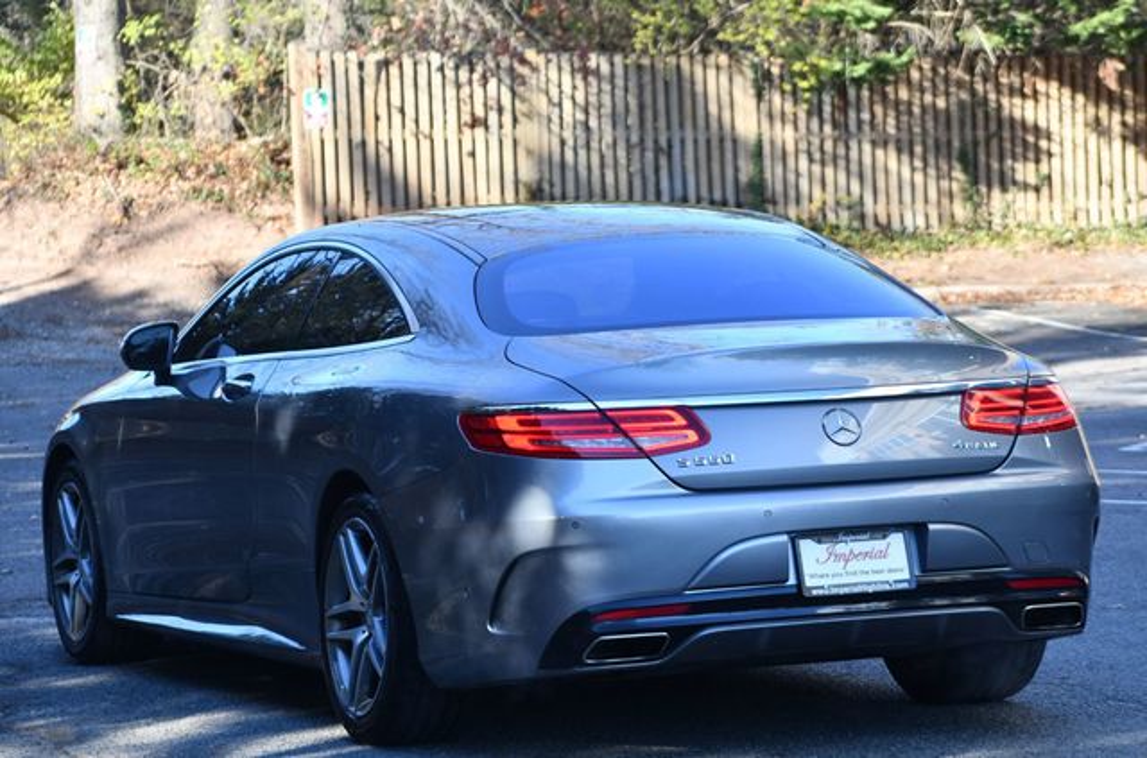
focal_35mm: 129
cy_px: 379
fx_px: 4099
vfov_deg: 10.6
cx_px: 574
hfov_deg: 15.9
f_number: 5.6
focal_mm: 86
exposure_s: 1/250
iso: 280
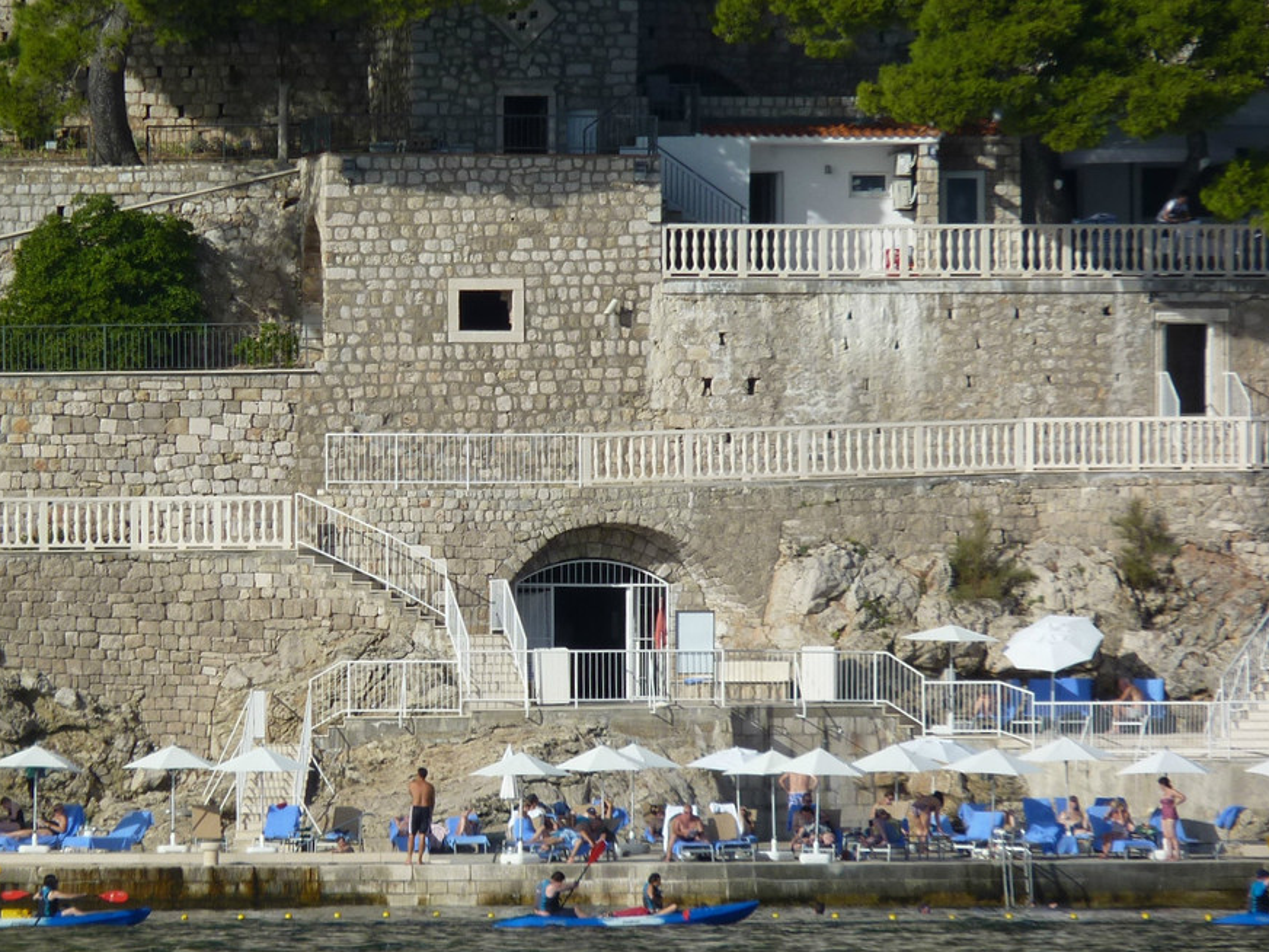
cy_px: 454
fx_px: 25735
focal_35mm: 702
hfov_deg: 2.8
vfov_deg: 2.1
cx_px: 495
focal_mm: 85
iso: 80
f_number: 5.6
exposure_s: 1/500
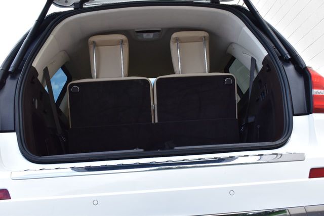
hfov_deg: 53.1
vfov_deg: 36.9
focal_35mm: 36
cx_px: 162
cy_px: 108
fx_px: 324
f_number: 9
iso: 400
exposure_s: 1/125
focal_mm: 24
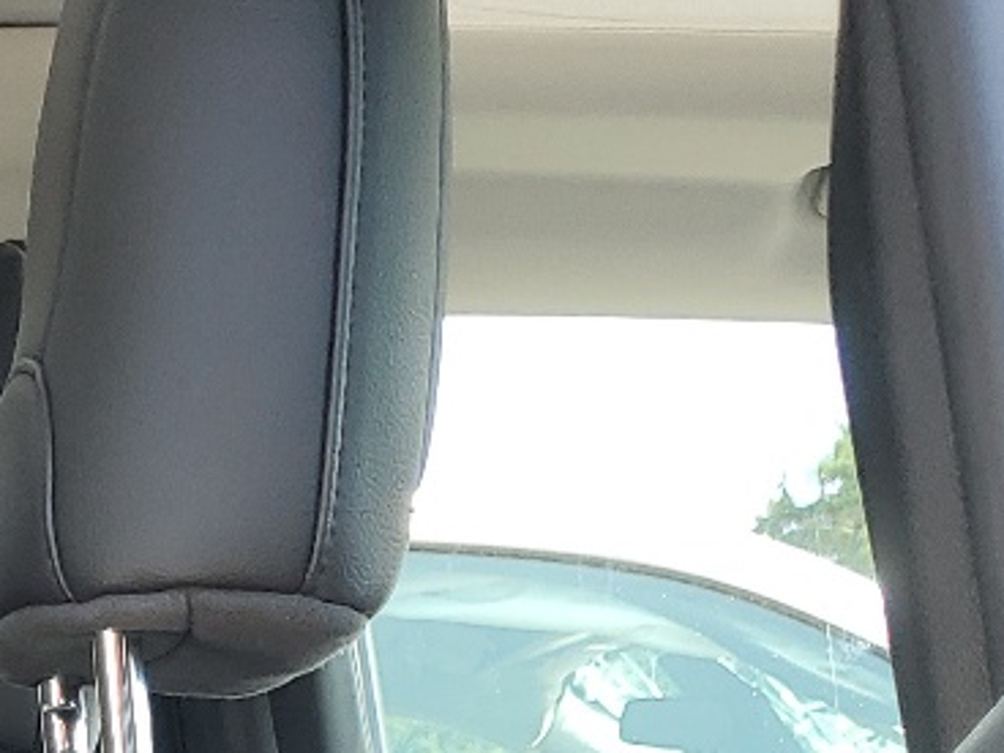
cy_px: 1522
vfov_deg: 11.7
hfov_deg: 16.0
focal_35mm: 113
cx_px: -477
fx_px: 3277
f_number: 1.5
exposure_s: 1/270
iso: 50
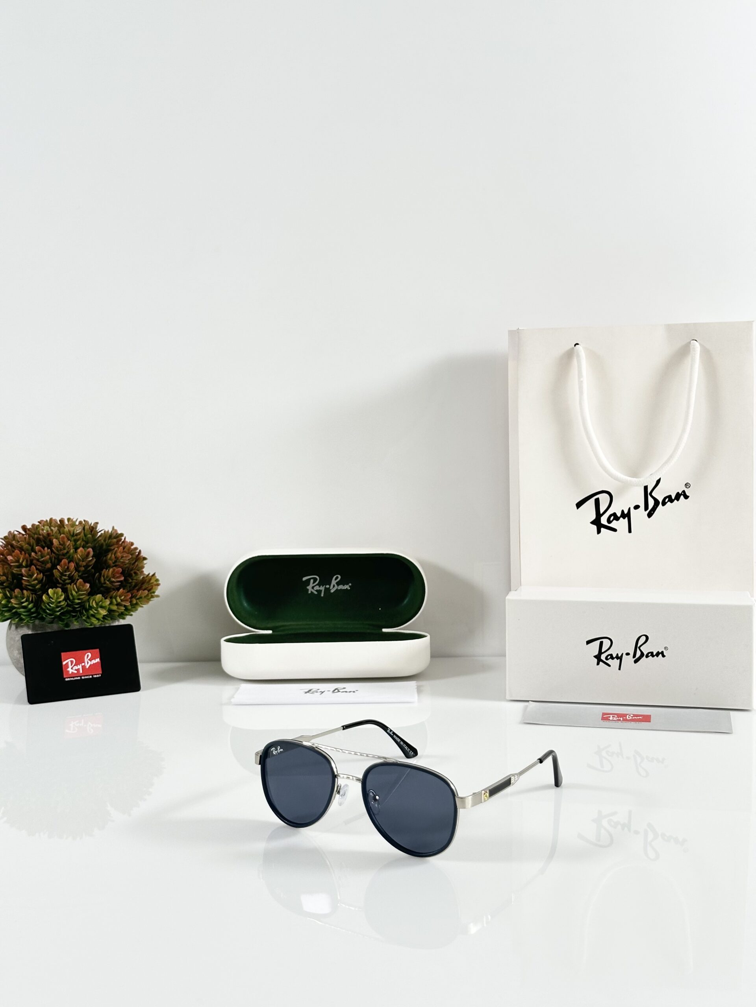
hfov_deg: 30.3
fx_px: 1398
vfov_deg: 39.7
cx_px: 378
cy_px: 504
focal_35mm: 48
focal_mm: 6.86
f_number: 1.78
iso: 80
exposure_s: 1/118
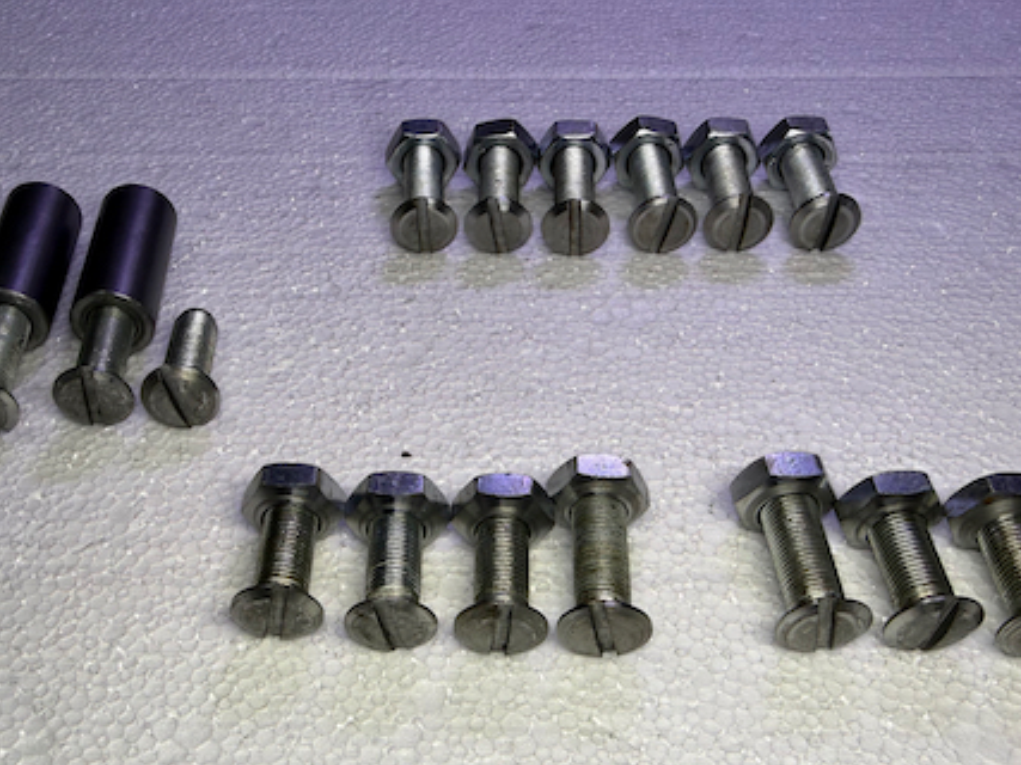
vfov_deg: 39.3
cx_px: 497
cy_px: 485
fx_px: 1062
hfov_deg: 51.4
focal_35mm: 36
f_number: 2.2
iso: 40
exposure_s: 1/309
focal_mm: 2.22
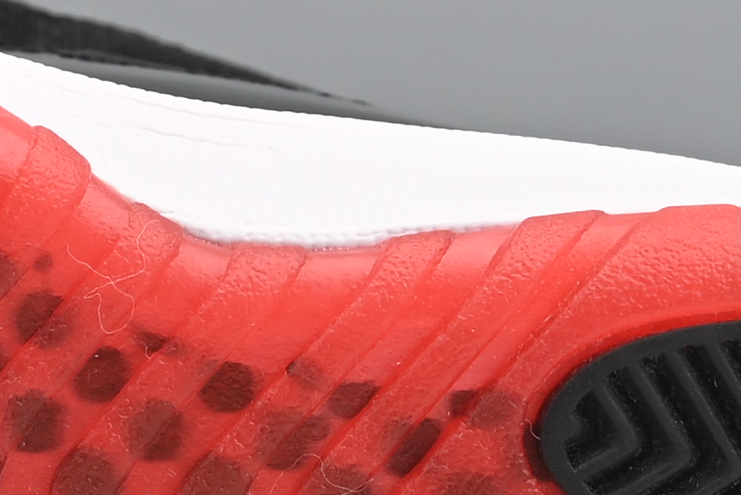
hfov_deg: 6.9
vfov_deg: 4.7
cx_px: -363
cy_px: -2
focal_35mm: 294
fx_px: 6054
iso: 100
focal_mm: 45
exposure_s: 1/200
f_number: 11
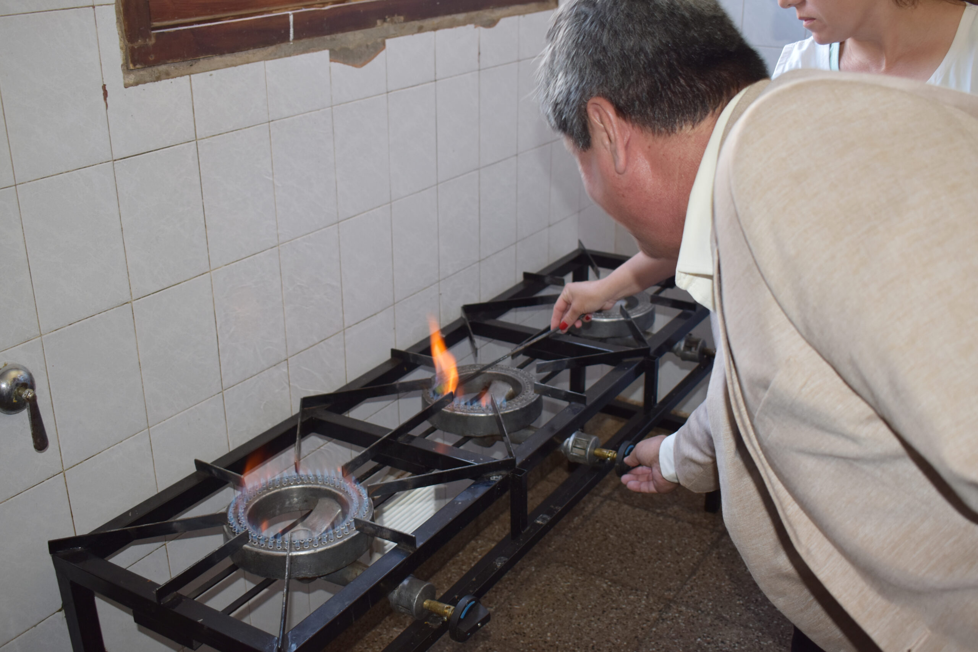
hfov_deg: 49.6
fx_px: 1059
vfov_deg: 34.2
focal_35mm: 39
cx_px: 489
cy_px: 326
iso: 400
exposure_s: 1/30
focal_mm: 26
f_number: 4
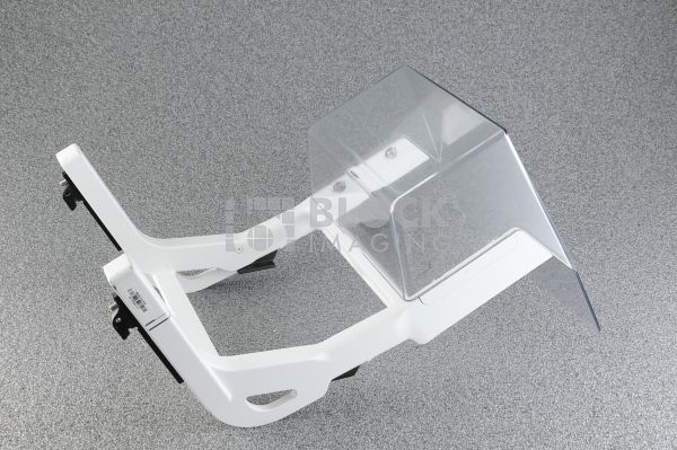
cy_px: 225
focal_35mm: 50
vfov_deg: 26.9
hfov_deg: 39.6
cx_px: 338
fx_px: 939
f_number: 13
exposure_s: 1/125
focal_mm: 50
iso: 1600
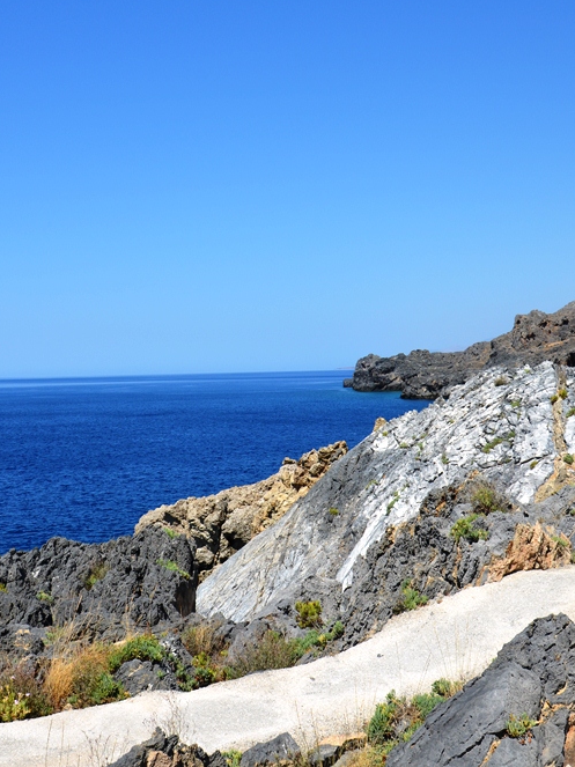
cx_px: 277
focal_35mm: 40
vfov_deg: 46.8
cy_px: 379
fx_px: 886
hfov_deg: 35.9
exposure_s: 1/320
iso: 100
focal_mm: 18
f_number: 9
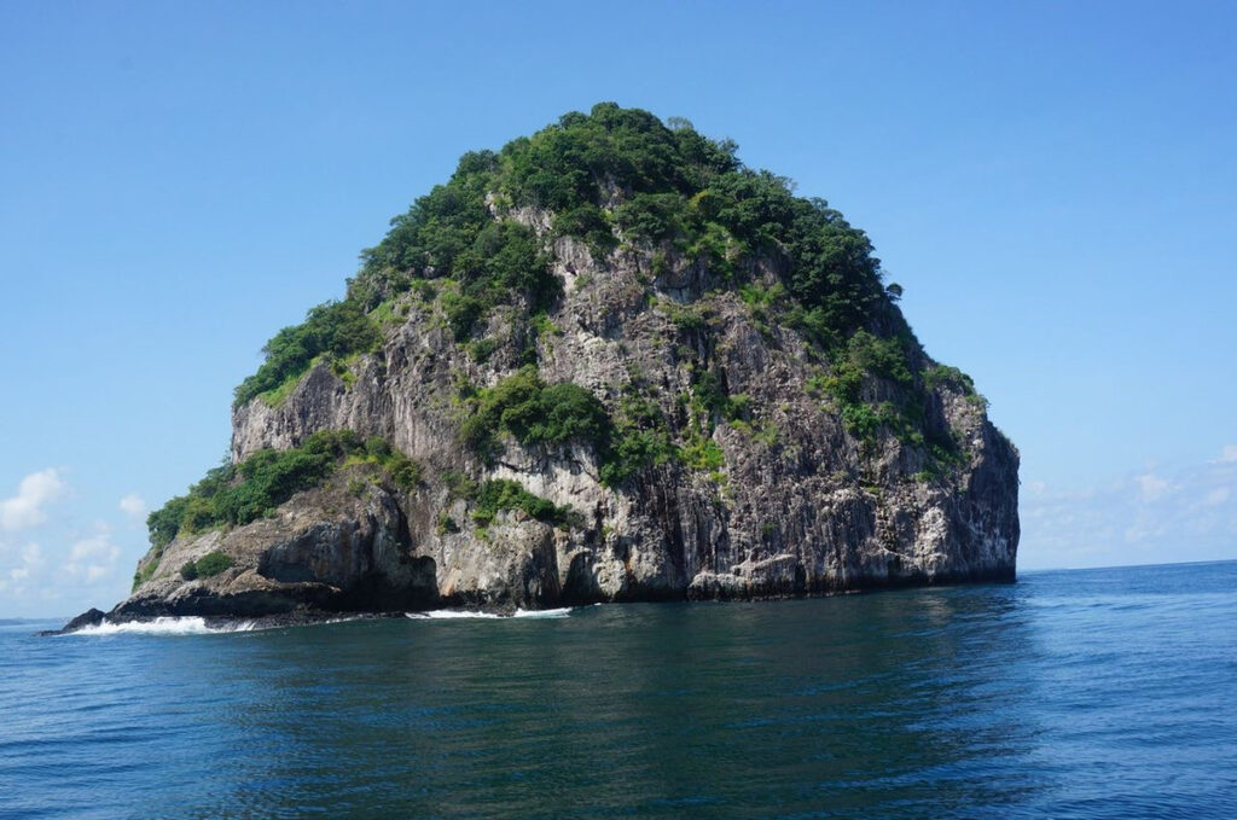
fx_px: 1183
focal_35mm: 34
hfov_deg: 55.2
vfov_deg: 38.2
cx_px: 618
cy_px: 410
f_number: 16
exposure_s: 1/160
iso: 200
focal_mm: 23
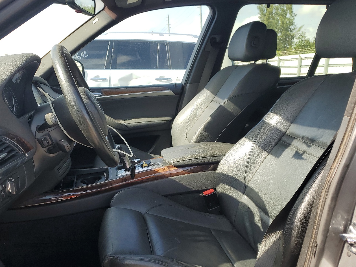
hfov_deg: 54.8
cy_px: 163
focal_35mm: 33
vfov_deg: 42.7
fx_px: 339
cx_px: 134
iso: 50
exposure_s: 1/526
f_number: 1.5
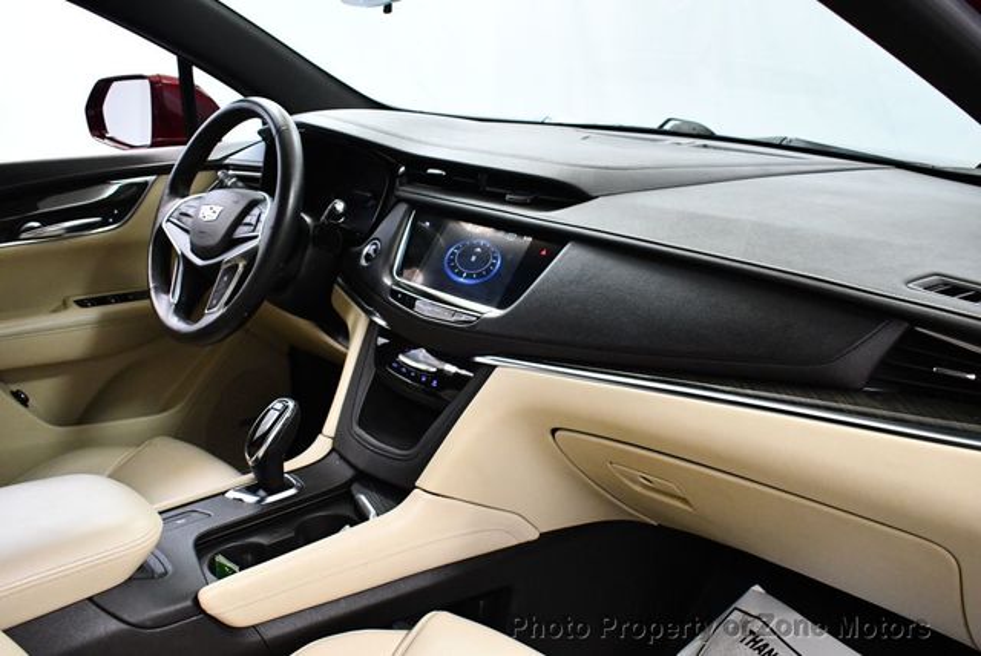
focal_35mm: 36
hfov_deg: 53.1
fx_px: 982
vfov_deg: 36.9
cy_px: 328
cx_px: 490
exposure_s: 1/125
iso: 3200
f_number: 3.5
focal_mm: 18
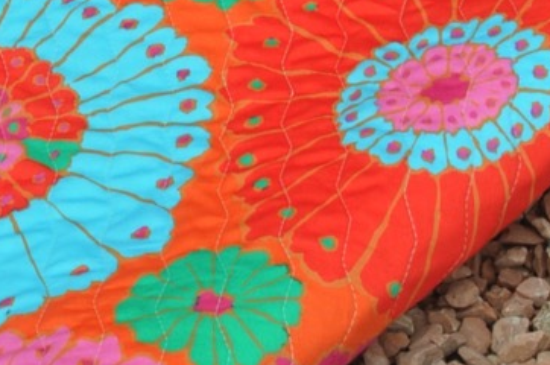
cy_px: -279
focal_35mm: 239
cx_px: 76
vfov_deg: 5.6
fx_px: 3645
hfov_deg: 8.6
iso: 200
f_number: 13
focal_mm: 32
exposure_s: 1/160
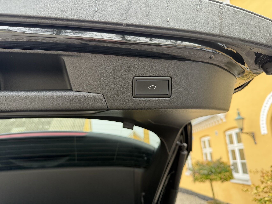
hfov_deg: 71.6
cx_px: 136
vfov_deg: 56.8
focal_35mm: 24
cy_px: 102
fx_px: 189
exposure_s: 1/175
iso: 80
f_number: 1.78
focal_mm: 6.76
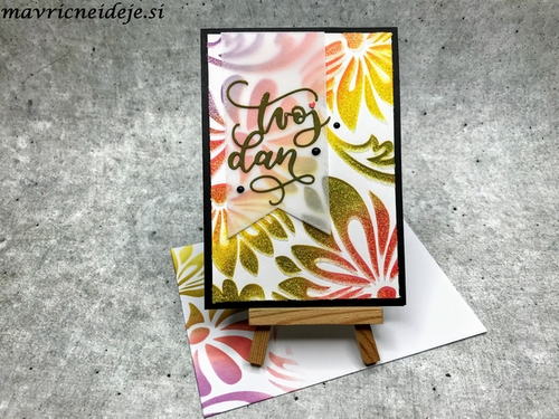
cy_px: 210
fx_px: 452
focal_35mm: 28
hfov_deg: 63.4
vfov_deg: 49.7
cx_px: 280
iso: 20
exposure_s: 1/445
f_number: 1.8
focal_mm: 3.99
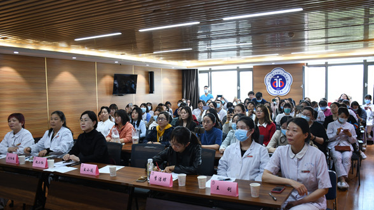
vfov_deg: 36.6
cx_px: 186
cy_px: 112
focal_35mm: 32
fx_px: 317
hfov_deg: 61.0
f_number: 3.5
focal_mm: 20
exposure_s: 1/30
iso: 360
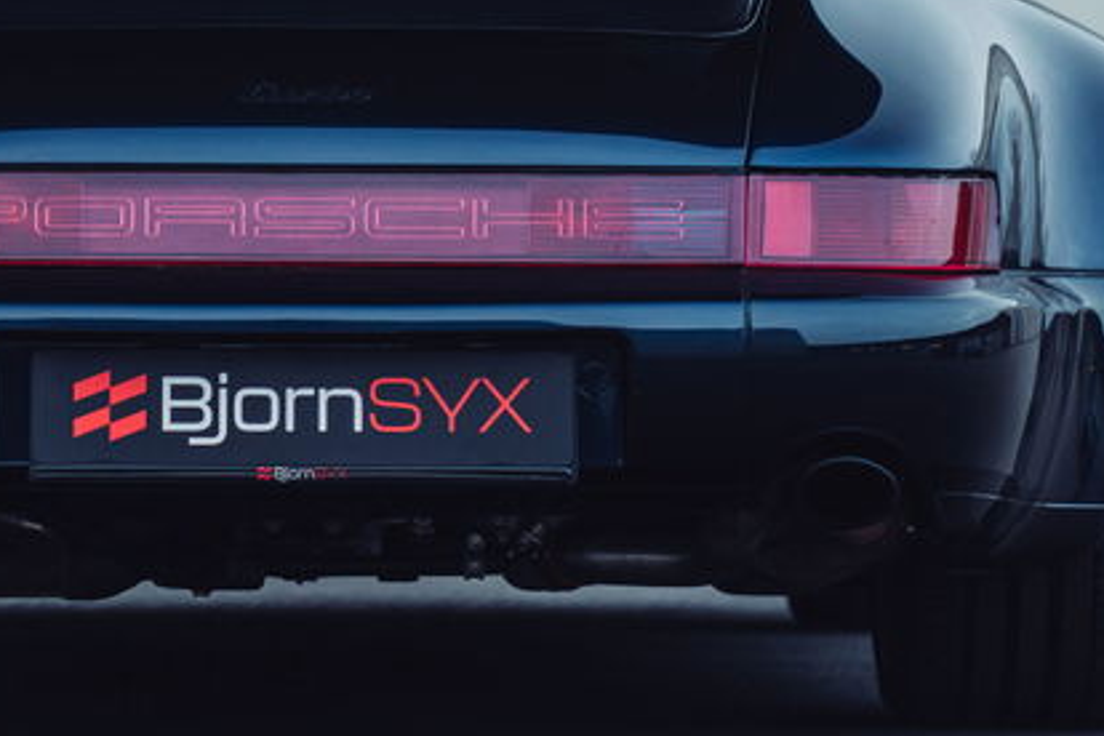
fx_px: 10610
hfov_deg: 6.0
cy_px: 129
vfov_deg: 4.0
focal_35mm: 346
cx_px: 307
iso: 800
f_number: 4
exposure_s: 1/80
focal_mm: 140
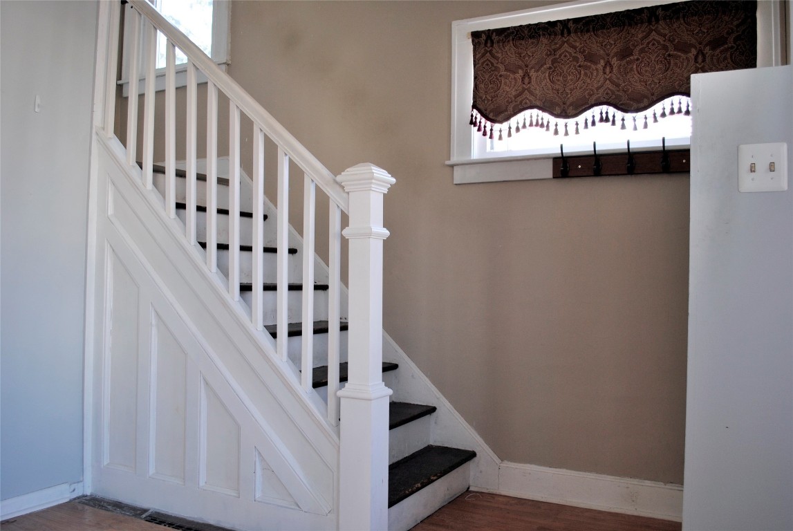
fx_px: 662
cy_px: 266
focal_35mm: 30
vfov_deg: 43.7
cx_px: 396
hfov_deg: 61.9
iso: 200
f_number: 3.8
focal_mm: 20
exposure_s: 1/30
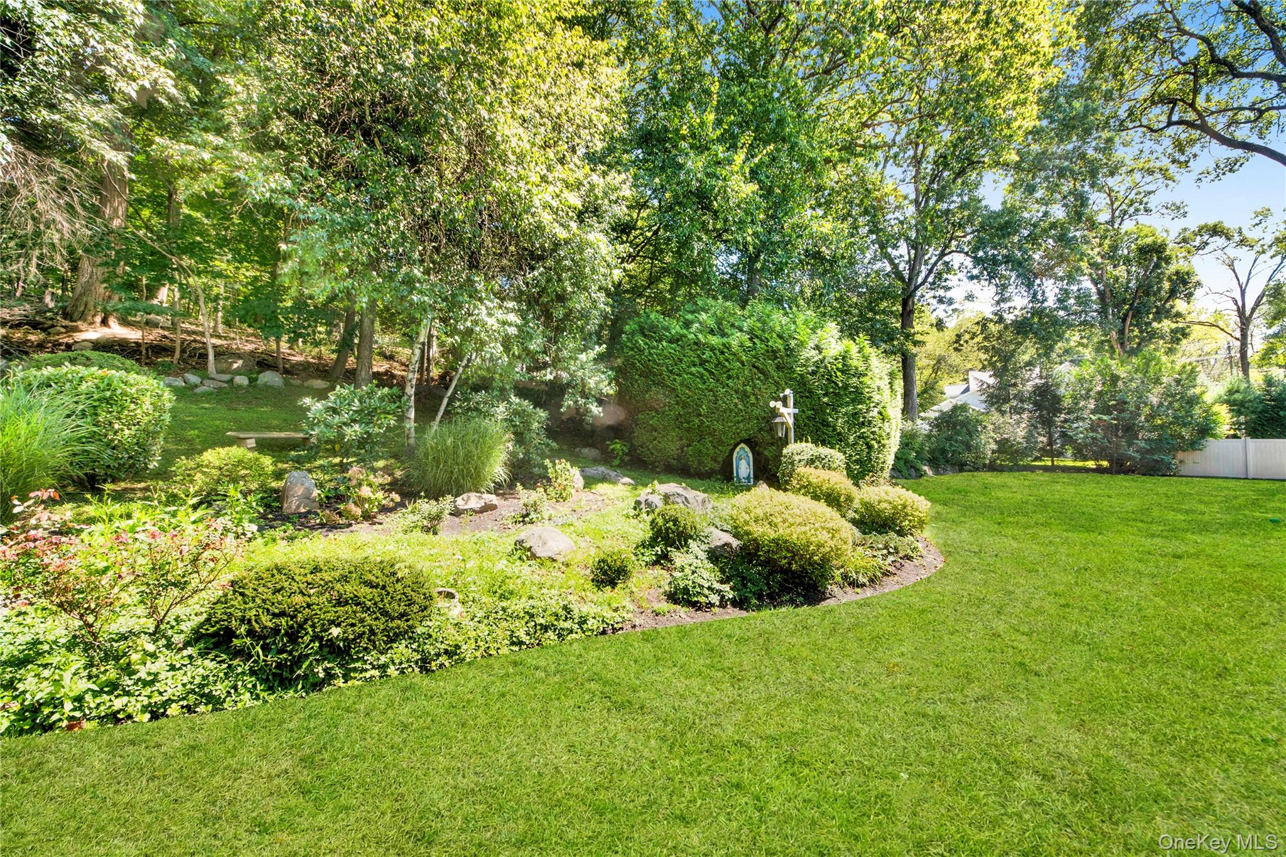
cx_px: 643
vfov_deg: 90.0
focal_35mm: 12
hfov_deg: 112.6
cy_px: 428
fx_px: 429
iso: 100
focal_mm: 8
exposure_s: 1/40
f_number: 8
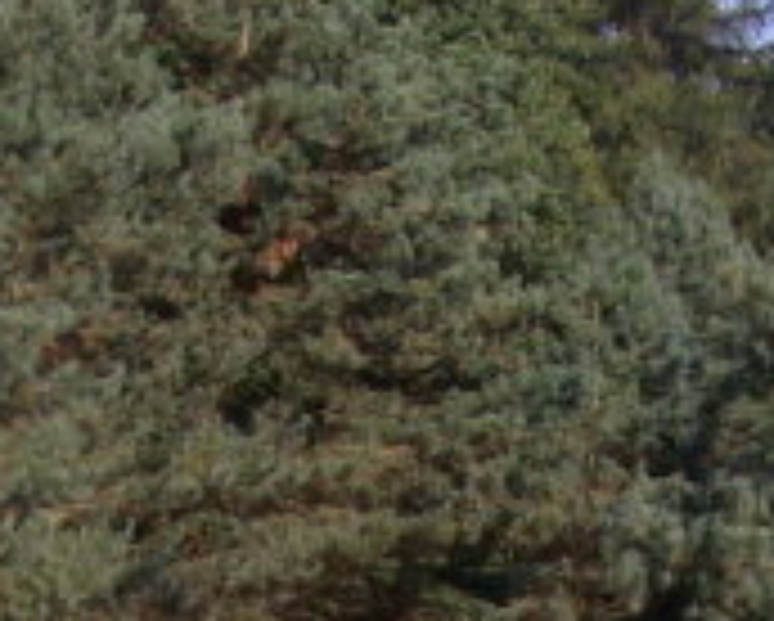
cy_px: 1300
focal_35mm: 163
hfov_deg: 11.8
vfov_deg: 8.9
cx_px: 526
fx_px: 3738
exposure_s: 1/320
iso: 80
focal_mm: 6
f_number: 4.8
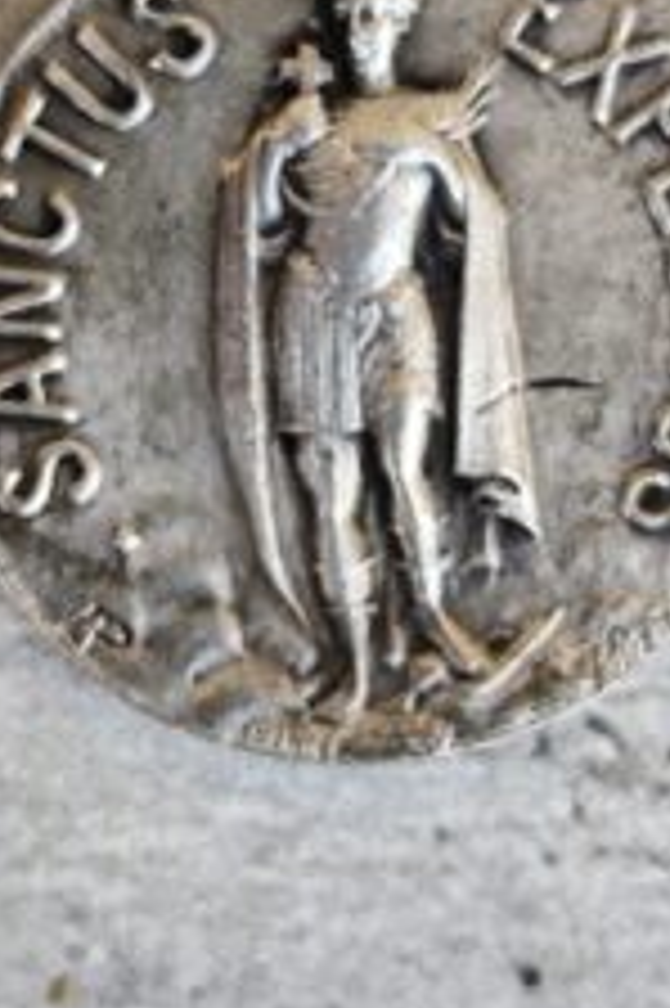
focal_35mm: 173
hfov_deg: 7.9
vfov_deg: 11.9
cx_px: 342
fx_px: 4837
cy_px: 266
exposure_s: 1/100
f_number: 1.65
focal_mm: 6.19
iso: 100
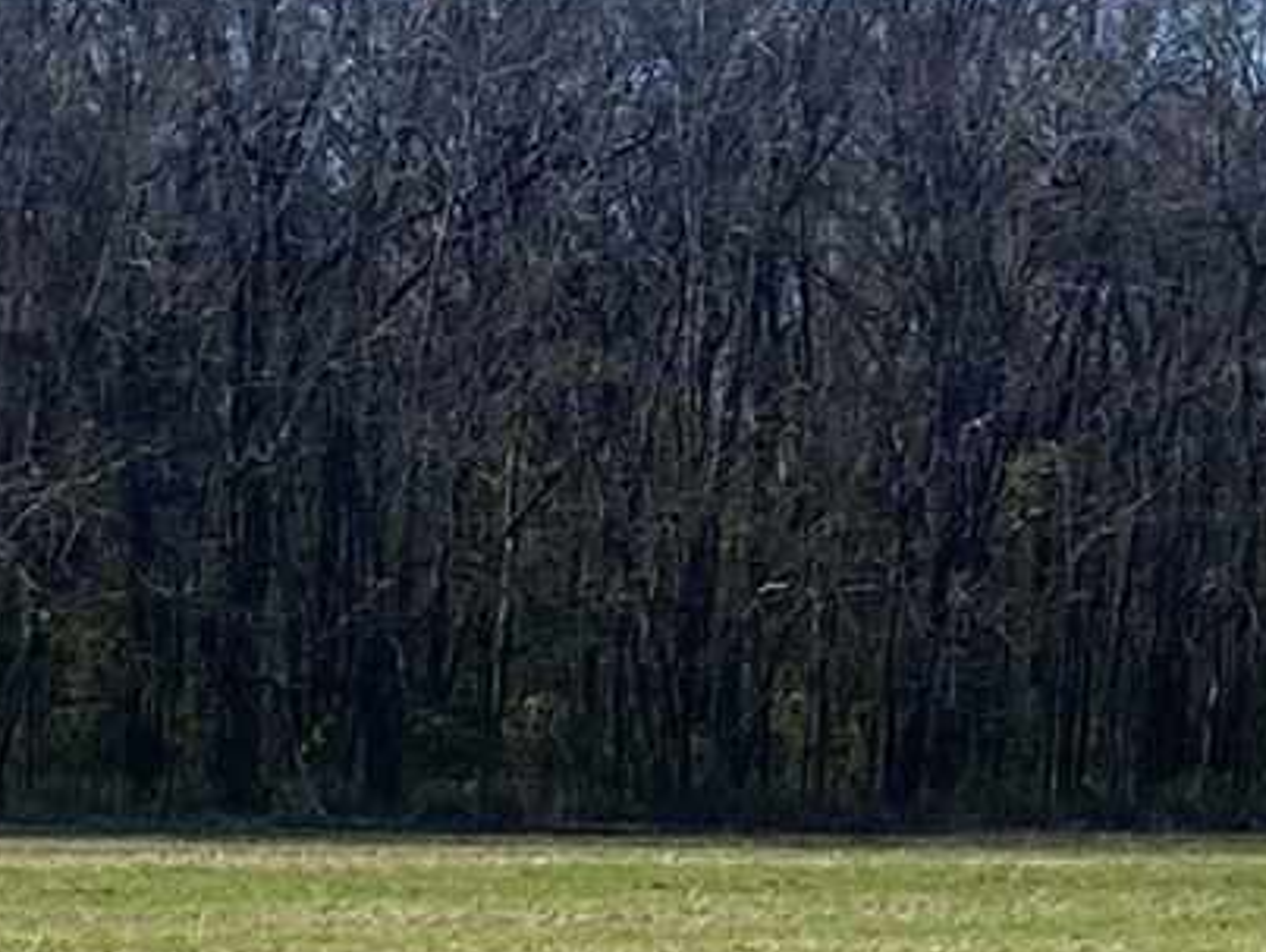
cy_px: 211
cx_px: 905
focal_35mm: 198
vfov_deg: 7.5
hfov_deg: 10.0
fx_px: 7248
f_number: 1.8
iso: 32
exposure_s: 1/2967
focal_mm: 4.25
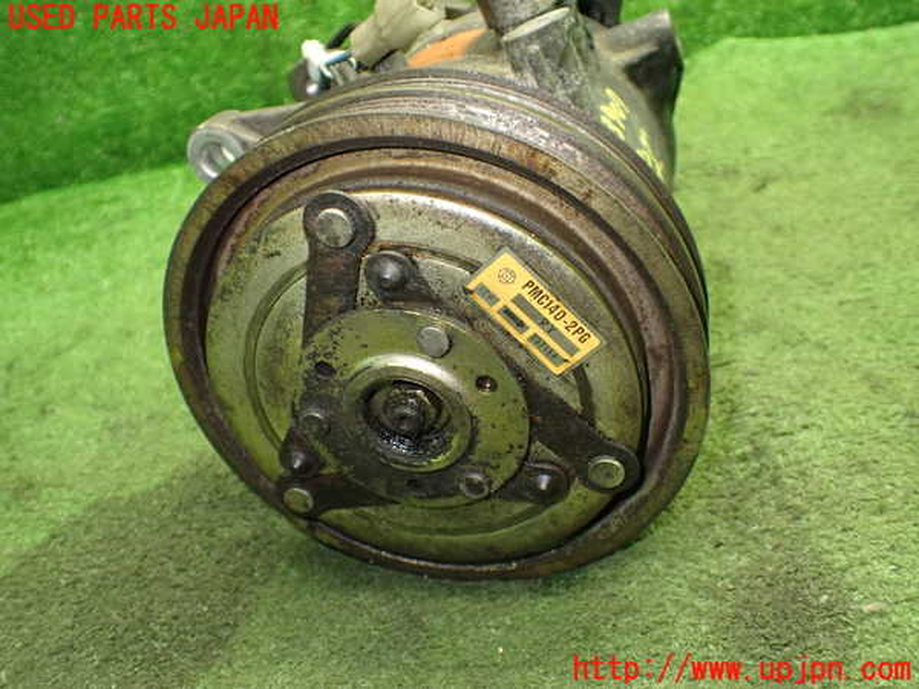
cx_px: 460
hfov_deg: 60.0
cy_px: 344
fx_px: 796
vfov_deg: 46.8
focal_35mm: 30
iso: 800
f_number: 2.3
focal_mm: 5.4
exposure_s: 1/50
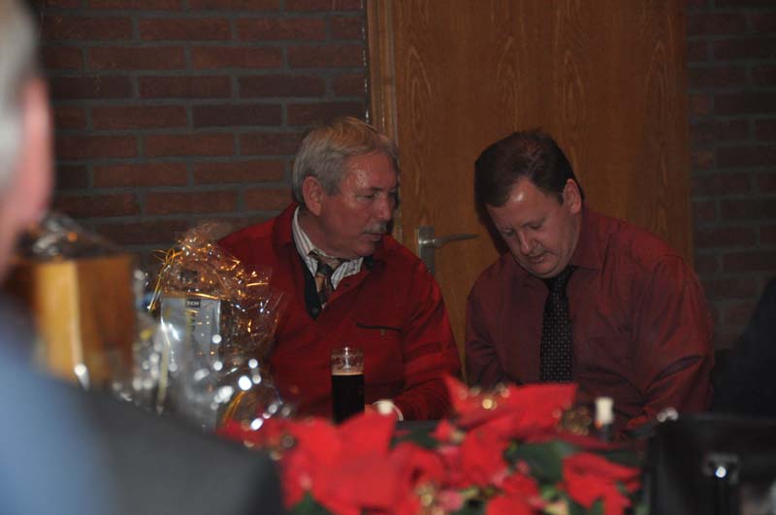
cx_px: 388
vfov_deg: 8.7
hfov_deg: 13.1
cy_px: 258
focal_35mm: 158
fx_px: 3390
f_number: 5.3
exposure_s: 1/60
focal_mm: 105
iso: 1100
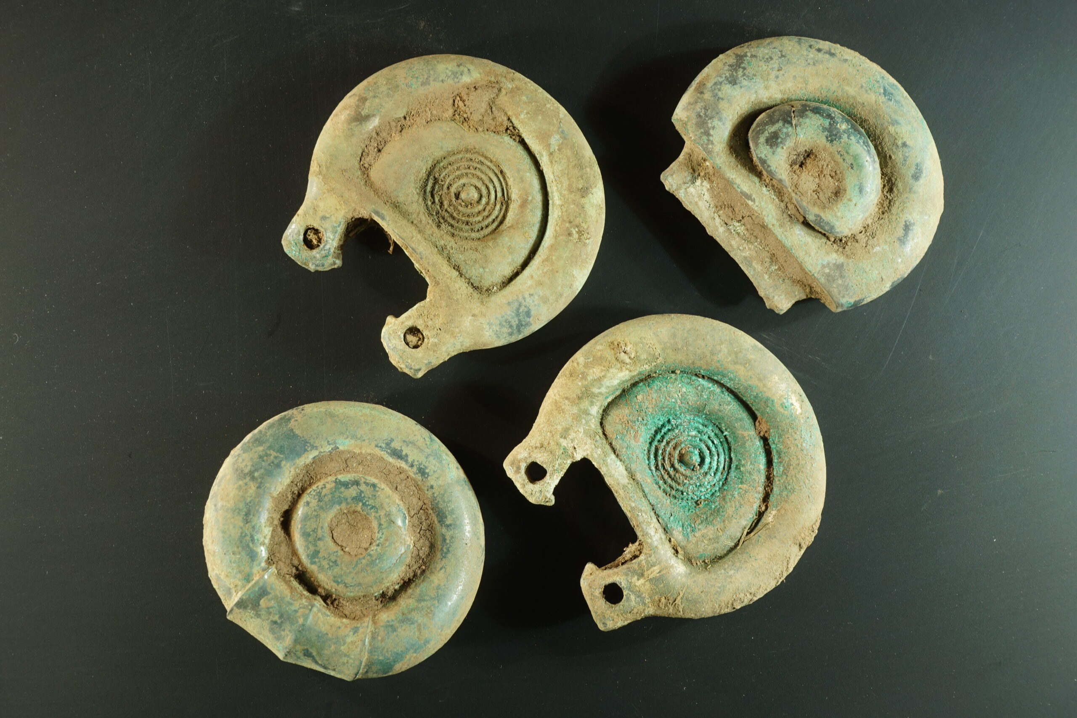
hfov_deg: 45.4
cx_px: 538
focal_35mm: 43
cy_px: 359
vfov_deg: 31.2
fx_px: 1286
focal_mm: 43
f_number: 14
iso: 400
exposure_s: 1/2
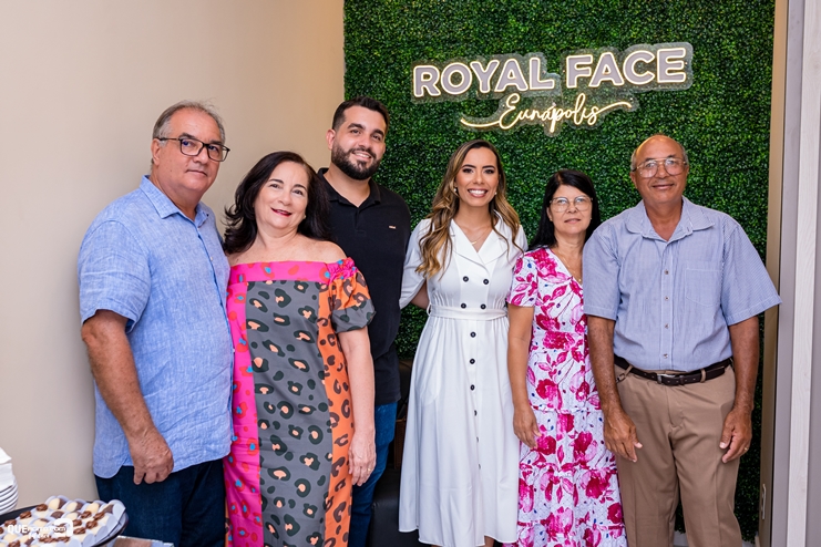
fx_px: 821
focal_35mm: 36
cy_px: 274
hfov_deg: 53.1
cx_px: 410
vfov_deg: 36.9
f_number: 3.2
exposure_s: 1/200
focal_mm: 24
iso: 500
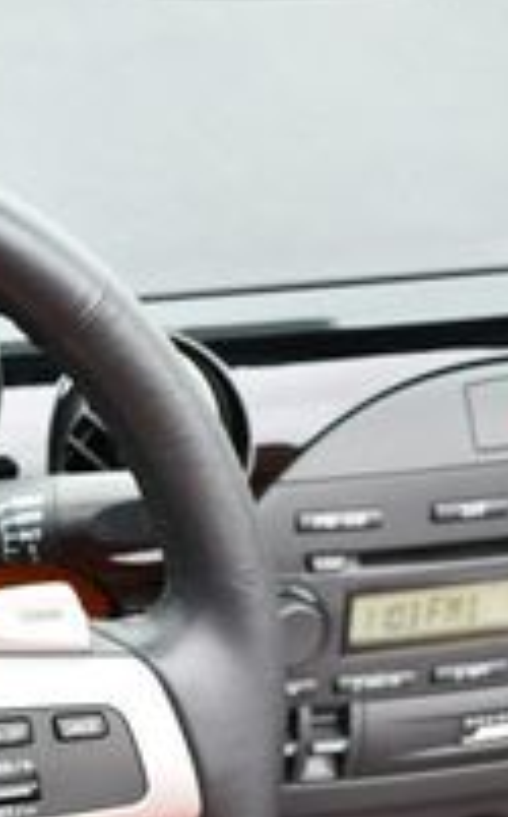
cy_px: 841
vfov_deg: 15.7
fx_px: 2890
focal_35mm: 130
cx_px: -256
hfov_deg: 9.7
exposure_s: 1/250
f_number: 4.5
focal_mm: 27
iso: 400
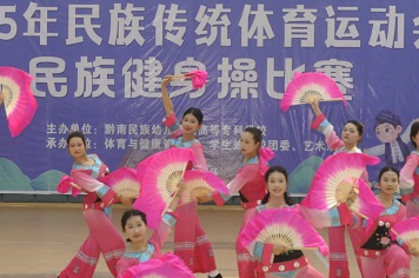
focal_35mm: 136
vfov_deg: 10.0
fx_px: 1580
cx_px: 184
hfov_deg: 15.1
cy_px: 52
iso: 800
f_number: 7.1
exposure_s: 1/200
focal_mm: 38
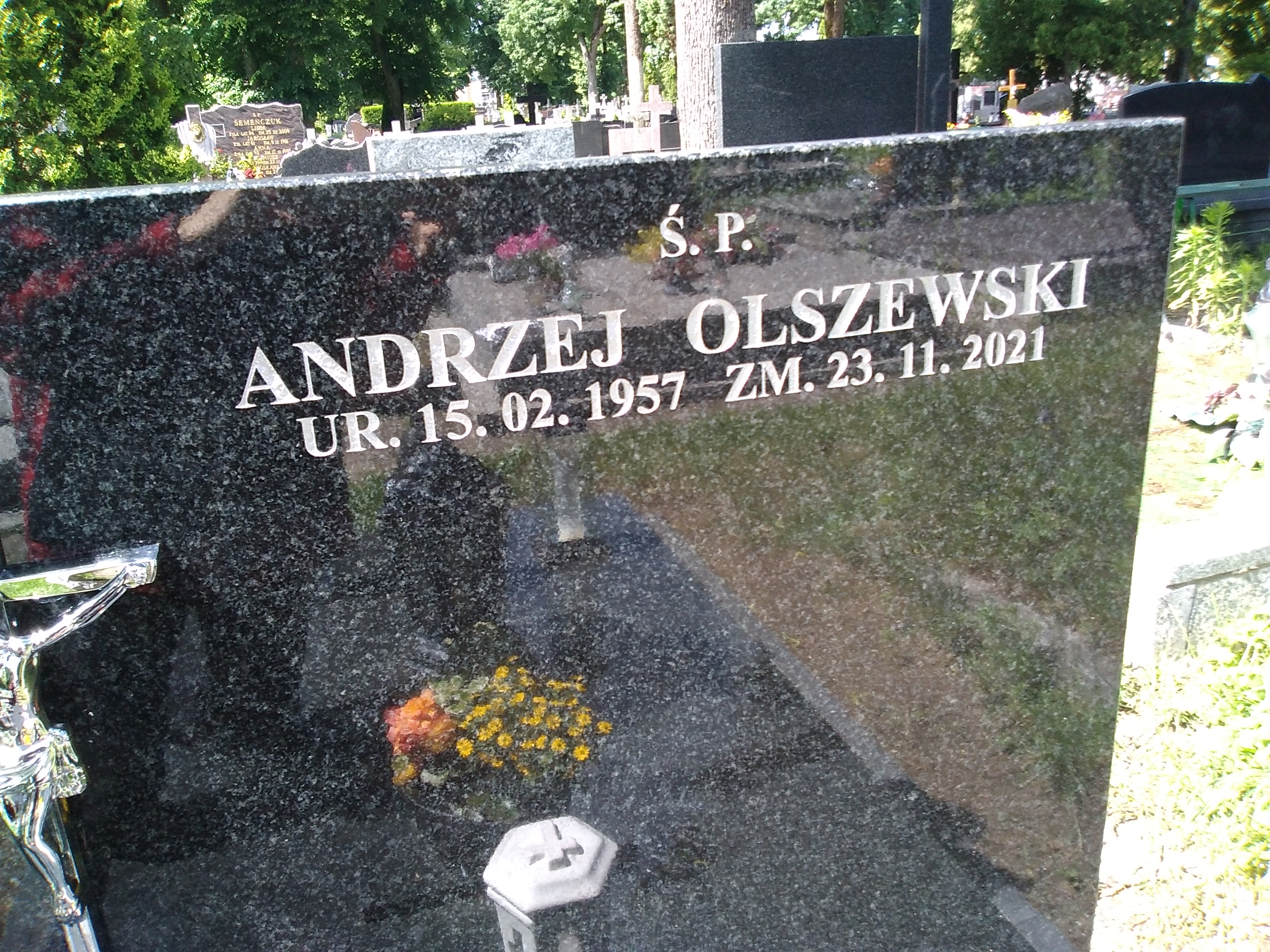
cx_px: 635
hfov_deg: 61.7
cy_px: 476
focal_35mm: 29
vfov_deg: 48.2
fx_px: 1064
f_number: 2.4
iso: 117
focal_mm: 2.39
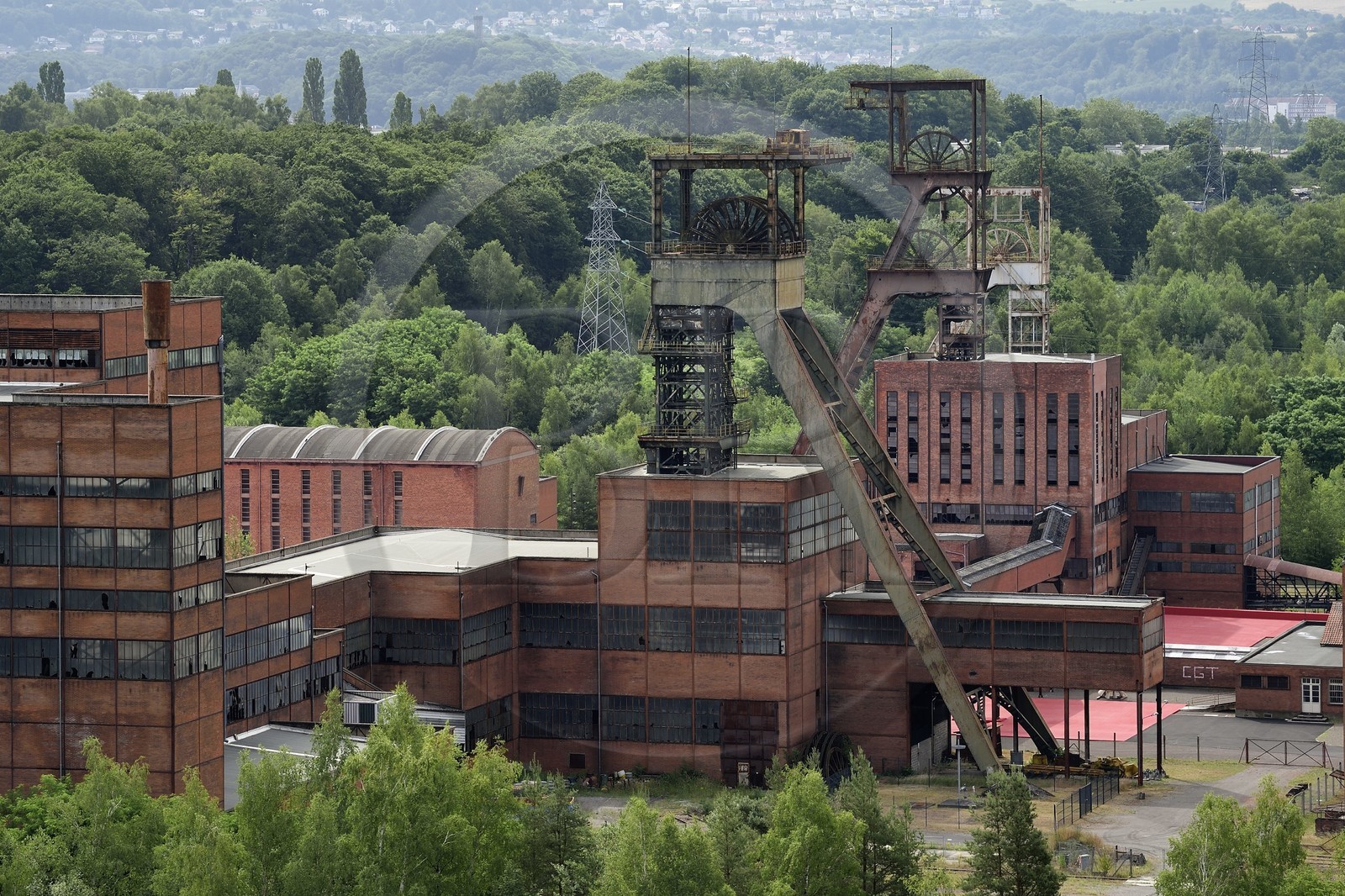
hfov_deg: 17.1
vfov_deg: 11.4
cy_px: 448
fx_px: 4482
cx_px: 672
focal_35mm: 120
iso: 200
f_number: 9
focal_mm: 120
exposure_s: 1/250
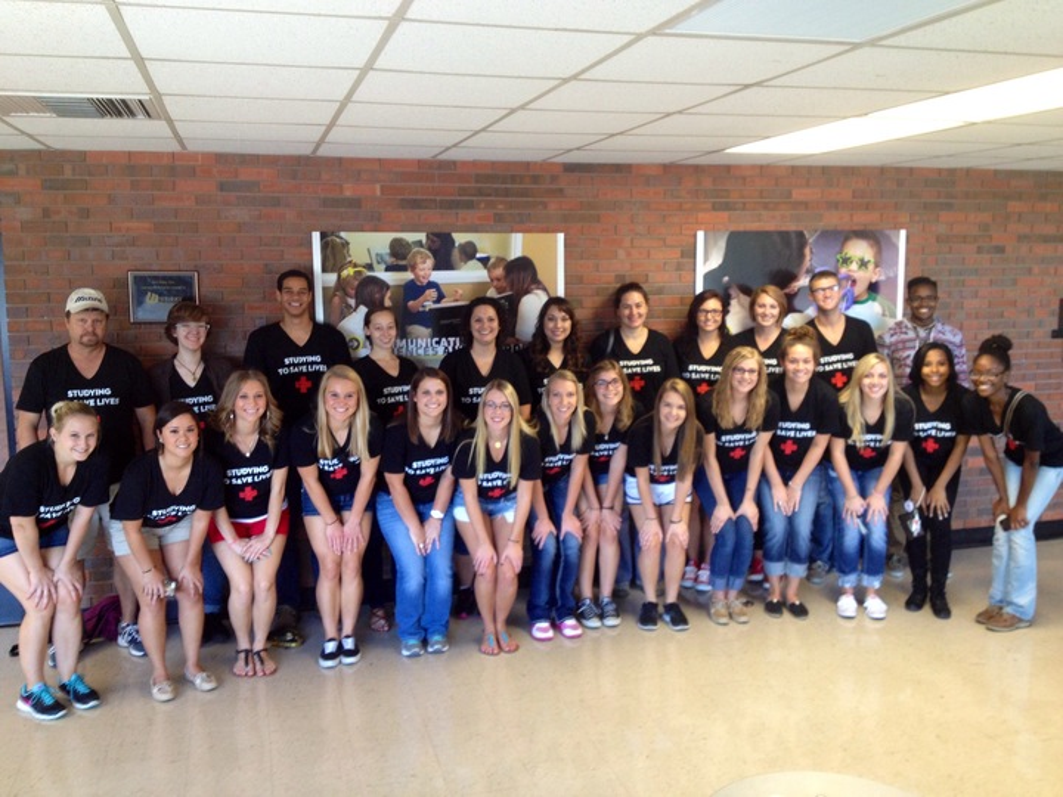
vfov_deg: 40.7
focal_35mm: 35
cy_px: 398
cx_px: 532
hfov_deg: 52.6
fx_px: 1075
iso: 80
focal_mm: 4.28
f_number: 2.4
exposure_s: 1/20
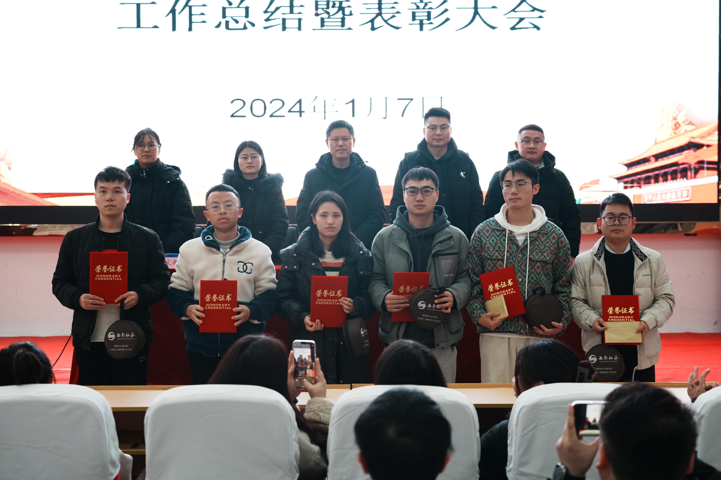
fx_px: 1121
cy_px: 240
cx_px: 360
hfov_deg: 35.6
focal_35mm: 56
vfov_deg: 24.2
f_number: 4
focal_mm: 56
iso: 1600
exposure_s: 1/100
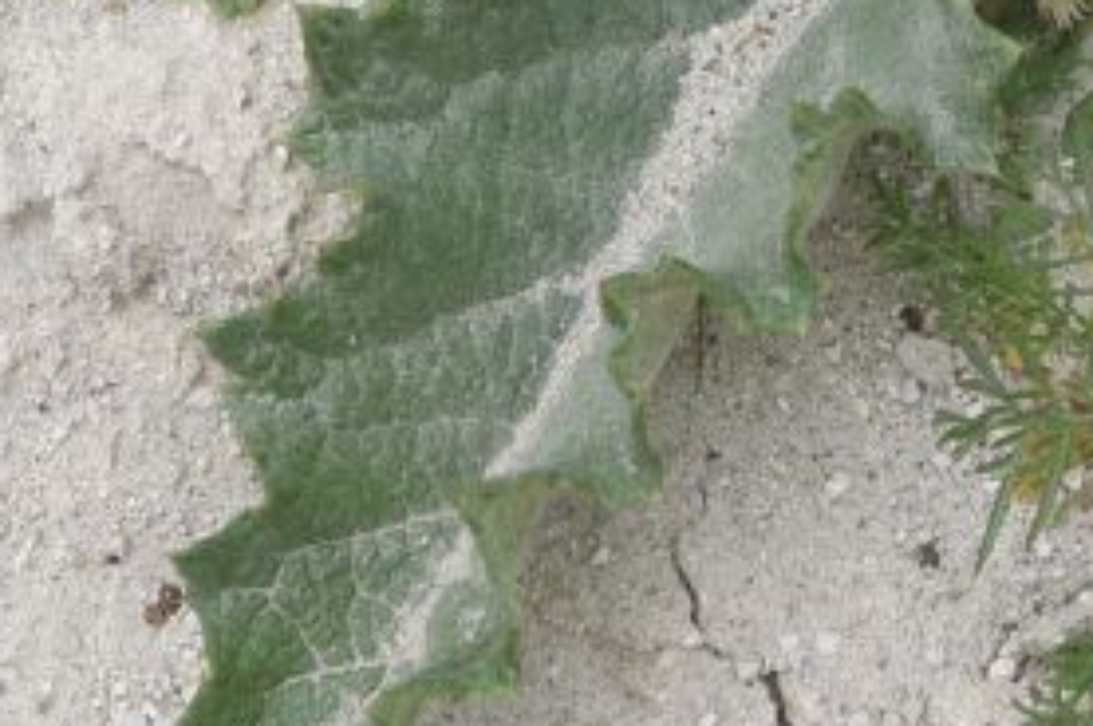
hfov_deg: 8.7
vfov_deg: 5.7
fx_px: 7126
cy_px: -606
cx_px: 1377
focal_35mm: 235
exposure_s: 1/250
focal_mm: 50
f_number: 7.1
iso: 200
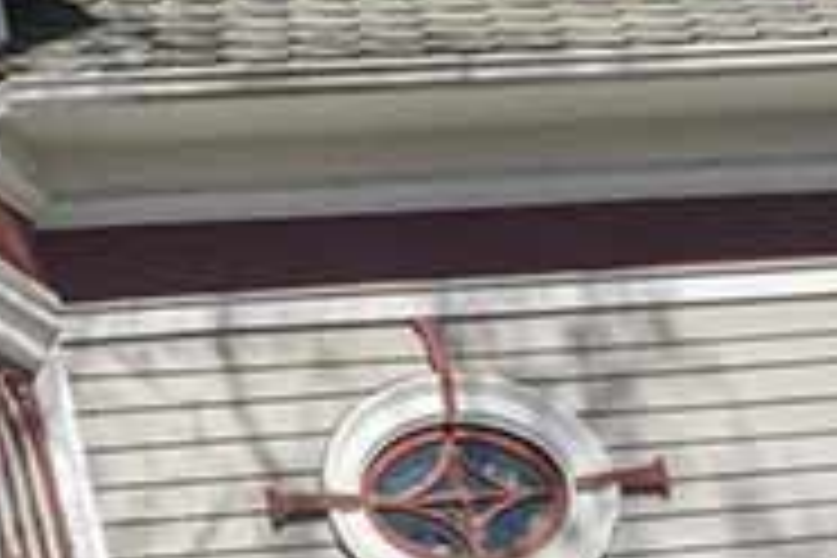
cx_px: -472
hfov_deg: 9.0
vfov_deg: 6.2
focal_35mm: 222
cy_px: 126
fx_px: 5161
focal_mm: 55
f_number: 22
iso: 320
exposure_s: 1/125
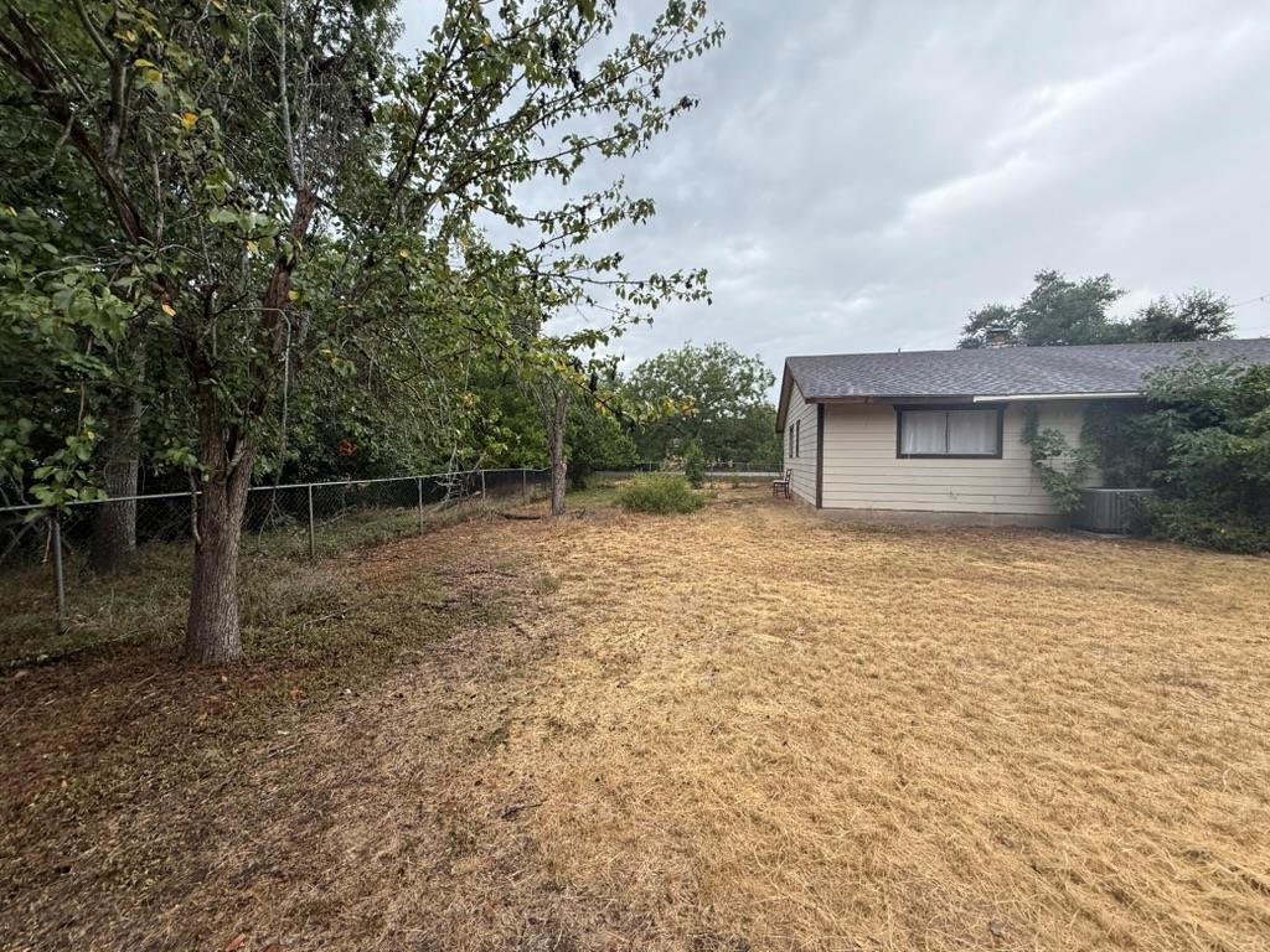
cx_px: 635
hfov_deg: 102.1
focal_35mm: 14
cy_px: 476
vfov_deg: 85.7
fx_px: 514
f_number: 2.2
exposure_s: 1/277
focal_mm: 2.22
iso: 64
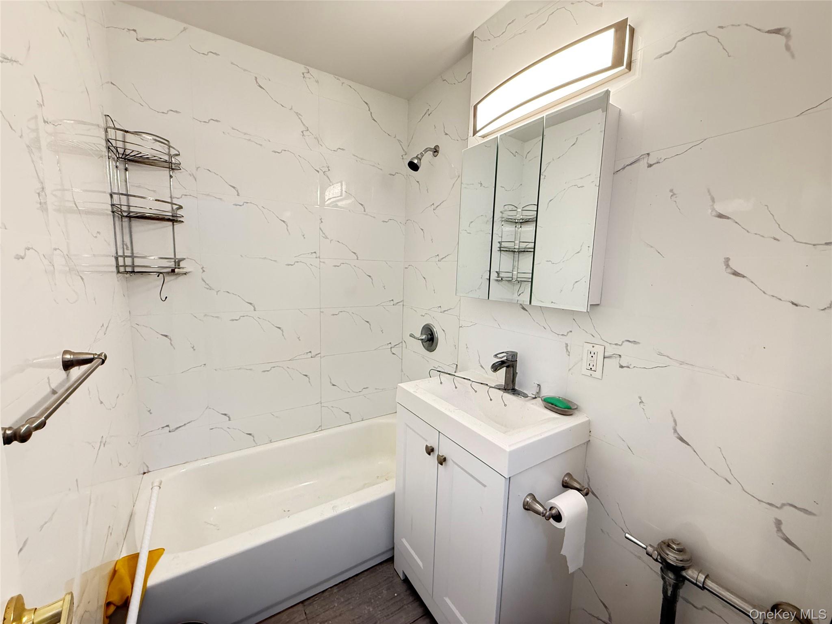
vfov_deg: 85.7
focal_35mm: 14
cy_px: 312
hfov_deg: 102.1
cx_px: 416
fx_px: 336
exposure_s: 1/60
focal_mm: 2.22
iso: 400
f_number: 2.2
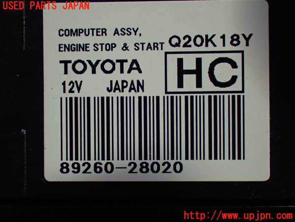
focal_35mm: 50
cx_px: 148
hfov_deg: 38.2
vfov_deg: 29.1
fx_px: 426
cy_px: 111
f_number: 3.2
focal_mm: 9.01
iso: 800
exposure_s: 1/80
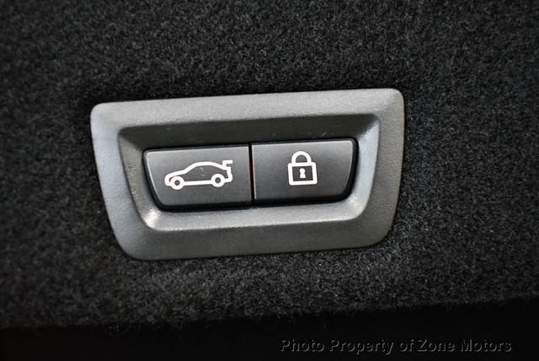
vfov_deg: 36.9
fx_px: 539
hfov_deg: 53.1
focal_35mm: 36
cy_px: 180
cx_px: 270
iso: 3200
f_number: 3.5
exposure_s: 1/80
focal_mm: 18
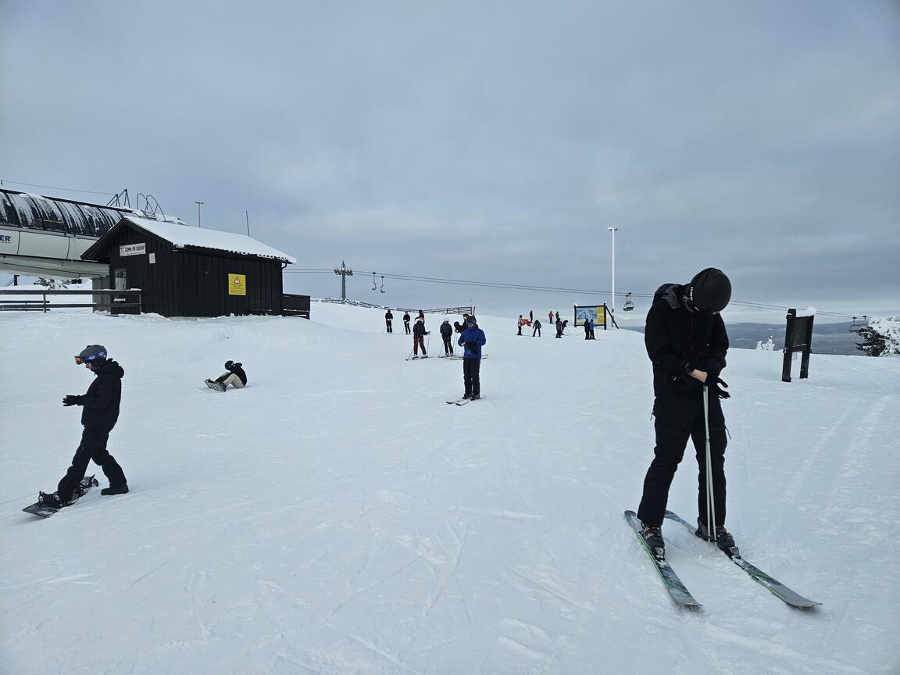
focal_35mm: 23
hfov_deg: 73.9
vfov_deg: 58.9
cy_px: 338
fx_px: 598
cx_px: 450
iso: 25
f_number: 1.8
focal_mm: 5.4
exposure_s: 1/2252
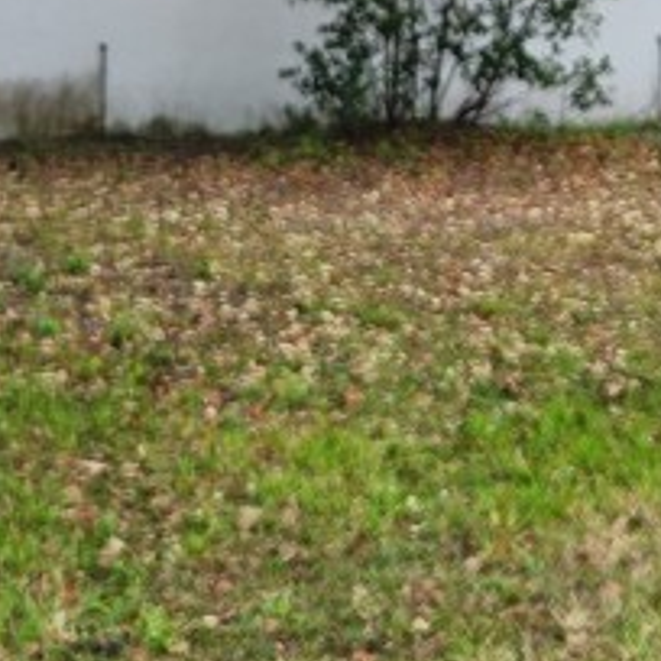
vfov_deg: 16.1
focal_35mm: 102
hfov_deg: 16.8
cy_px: -207
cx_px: 586
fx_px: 2204
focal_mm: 5.4
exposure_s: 1/392
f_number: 1.8
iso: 20
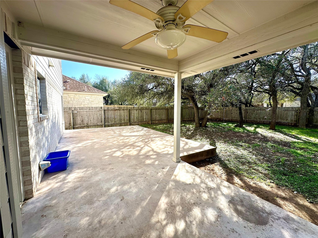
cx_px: 159
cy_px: 119
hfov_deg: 102.1
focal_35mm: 14
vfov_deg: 85.7
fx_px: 129
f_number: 2.2
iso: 40
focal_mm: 2.22
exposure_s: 1/493
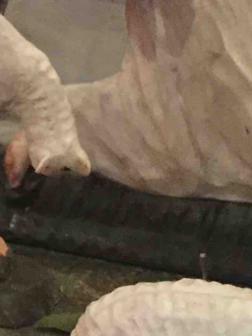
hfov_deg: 12.6
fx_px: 1039
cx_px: -208
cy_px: -24
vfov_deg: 17.8
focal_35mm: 107
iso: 500
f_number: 2.2
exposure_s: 1/17
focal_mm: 4.15
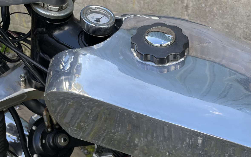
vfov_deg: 27.0
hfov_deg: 40.3
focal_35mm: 47
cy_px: 120
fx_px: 321
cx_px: 213
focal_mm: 4.2
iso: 32
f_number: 1.6
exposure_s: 1/275
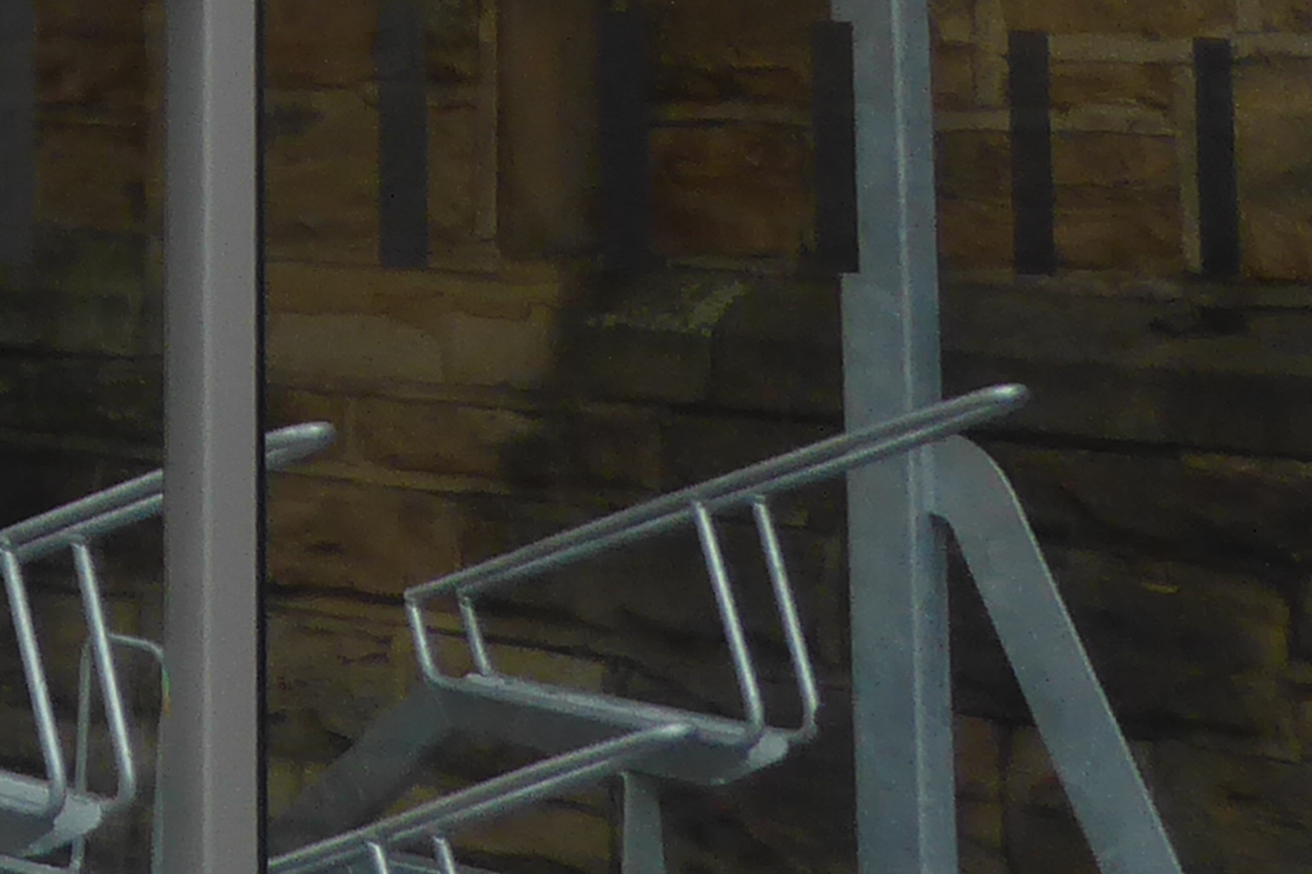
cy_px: -685
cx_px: -927
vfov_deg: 10.4
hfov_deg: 14.8
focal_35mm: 124
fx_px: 4518
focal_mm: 4.3
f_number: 3.3
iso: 100
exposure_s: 1/320
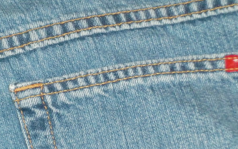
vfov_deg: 5.8
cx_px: 82
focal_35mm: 226
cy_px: 69
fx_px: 1466
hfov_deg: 9.3
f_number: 5.4
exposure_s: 1/15
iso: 400
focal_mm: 15.81
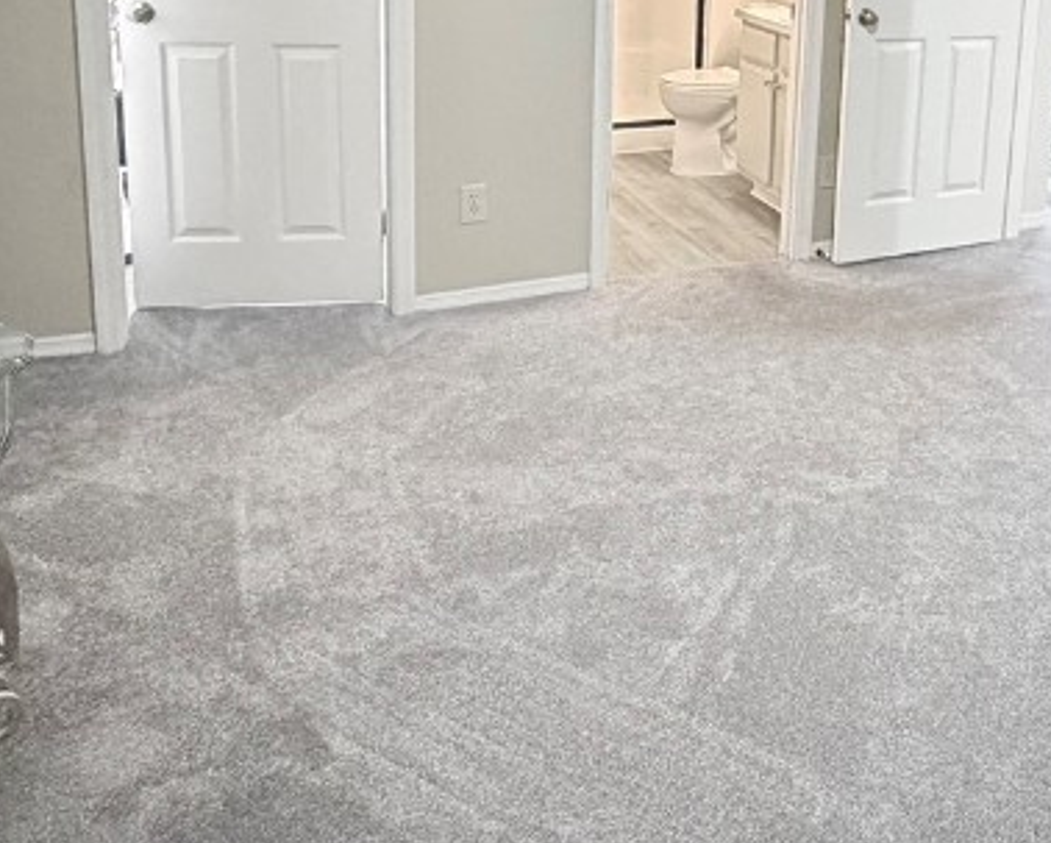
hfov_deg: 46.8
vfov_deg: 37.6
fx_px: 1152
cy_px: 86
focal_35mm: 37
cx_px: 817
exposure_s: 1/40
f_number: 2.2
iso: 1000
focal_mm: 2.22
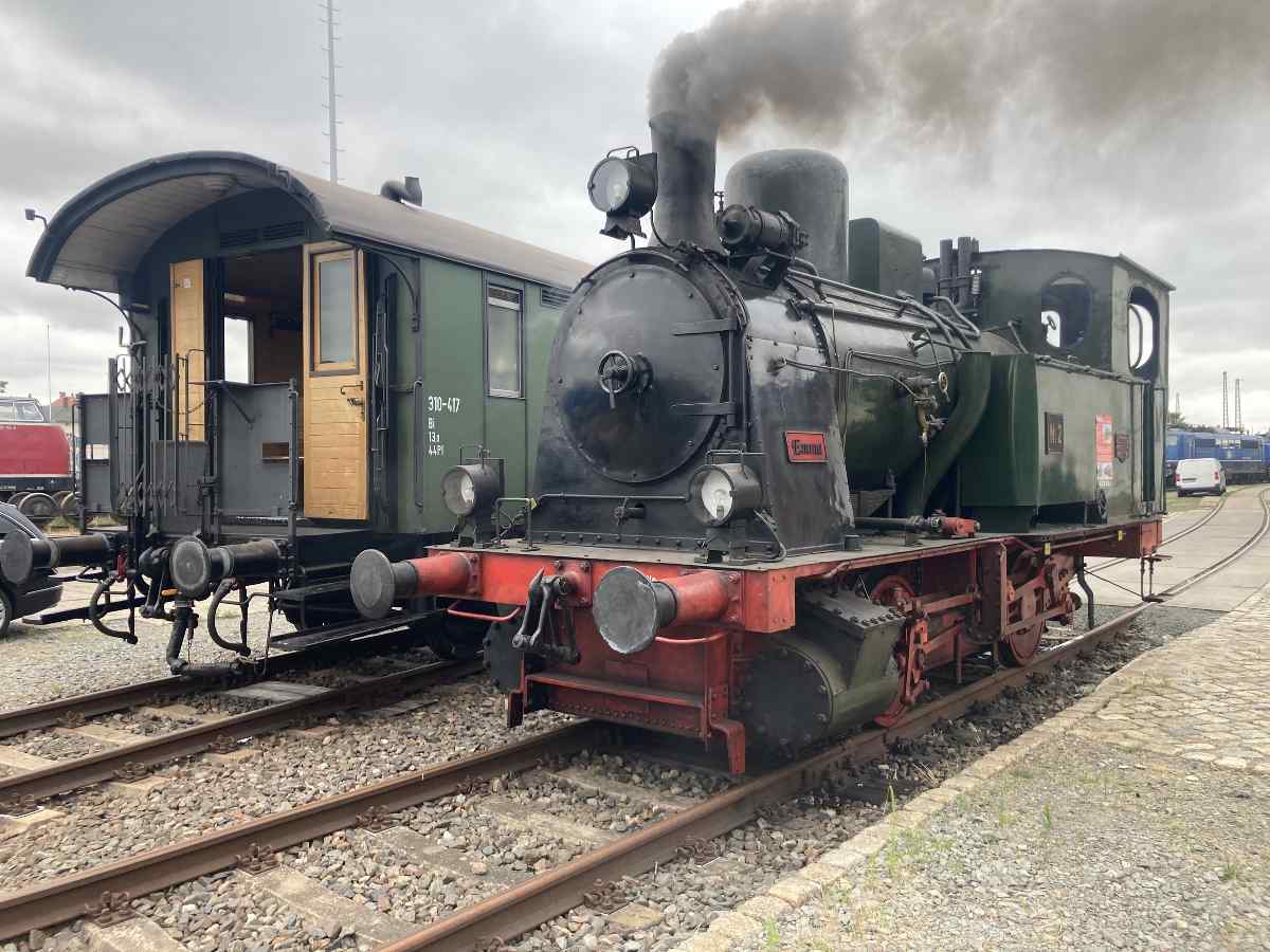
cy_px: 476
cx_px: 635
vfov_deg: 49.7
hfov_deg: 63.4
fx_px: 1027
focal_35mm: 28
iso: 20
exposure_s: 1/289
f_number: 1.8
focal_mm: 3.99
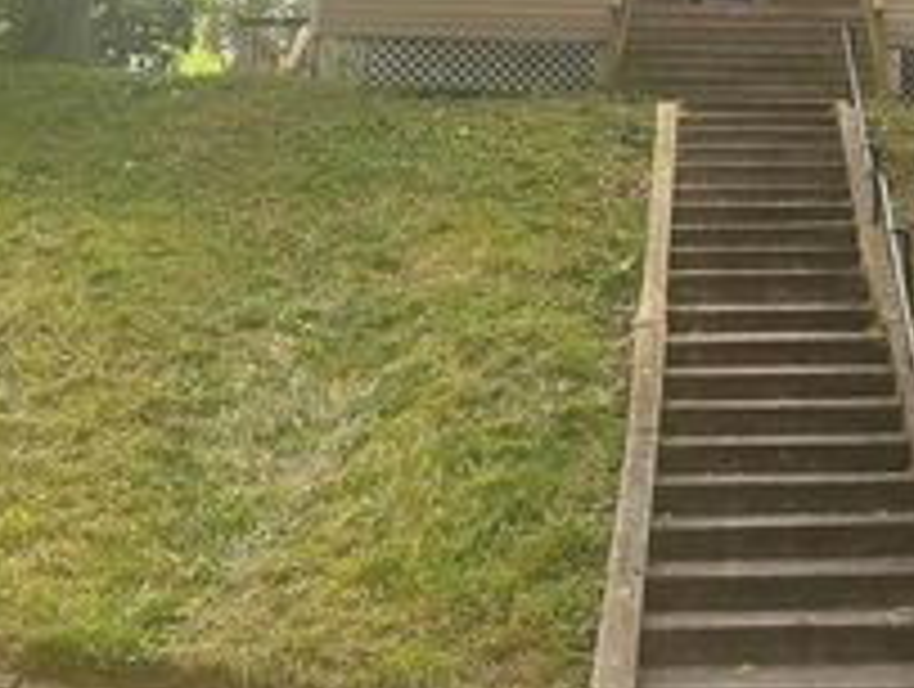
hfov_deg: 31.1
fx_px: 1561
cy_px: -38
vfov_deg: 23.6
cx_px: 824
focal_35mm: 59
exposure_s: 1/543
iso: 80
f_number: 1.78
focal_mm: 6.86
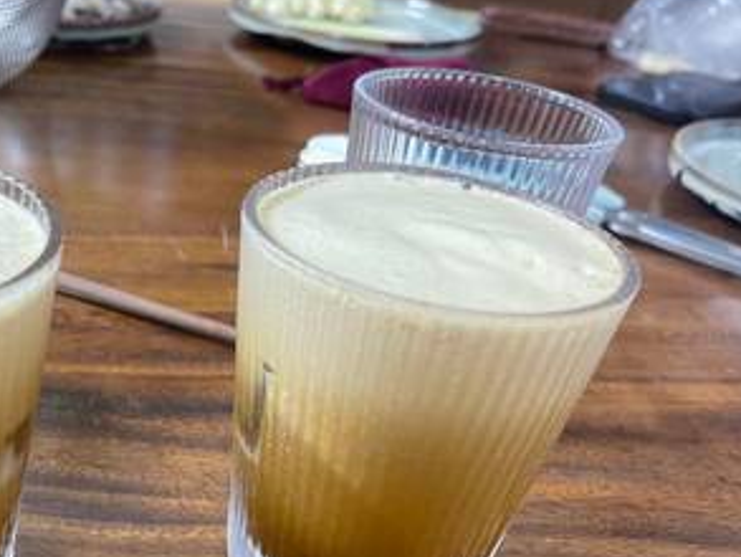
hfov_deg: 43.5
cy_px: 382
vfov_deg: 34.7
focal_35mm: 41
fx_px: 878
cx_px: 142
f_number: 1.6
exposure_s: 1/60
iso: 500
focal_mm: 5.1
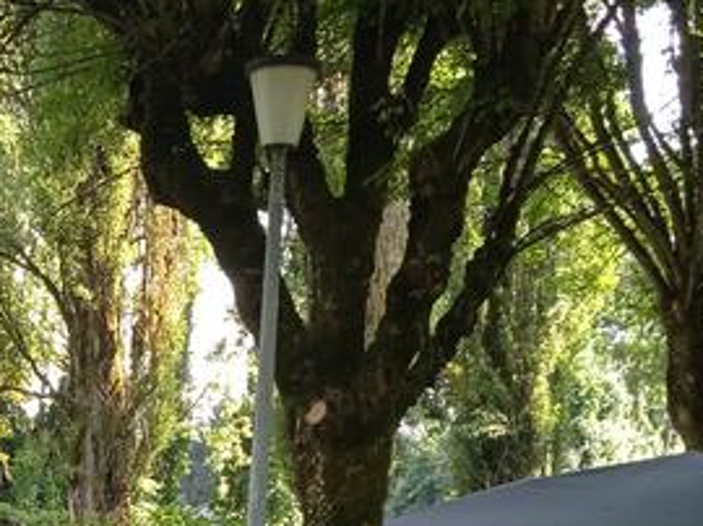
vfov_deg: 16.8
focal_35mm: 83
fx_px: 1684
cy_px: 674
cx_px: -29
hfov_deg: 22.5
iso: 143
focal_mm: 3.43
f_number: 2.2
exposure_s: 1/100
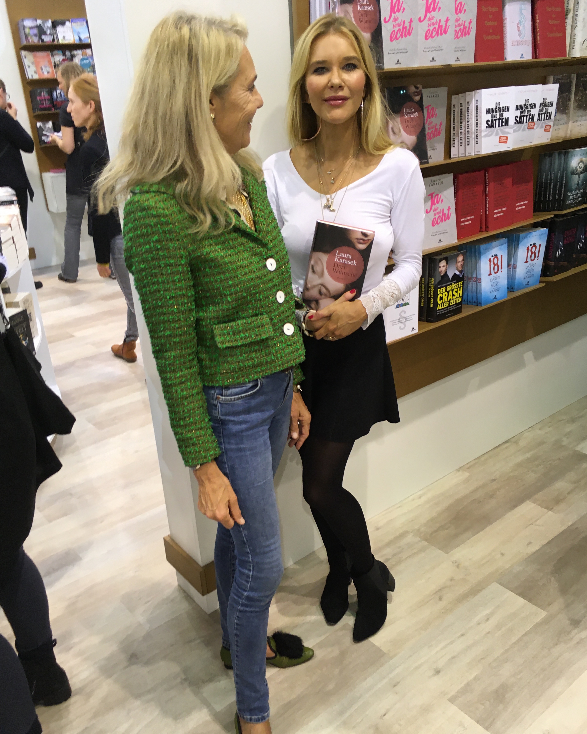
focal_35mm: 31
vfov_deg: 57.1
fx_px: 673
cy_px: 398
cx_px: 300
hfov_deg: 47.1
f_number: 2.2
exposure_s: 1/33
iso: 40
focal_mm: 4.15
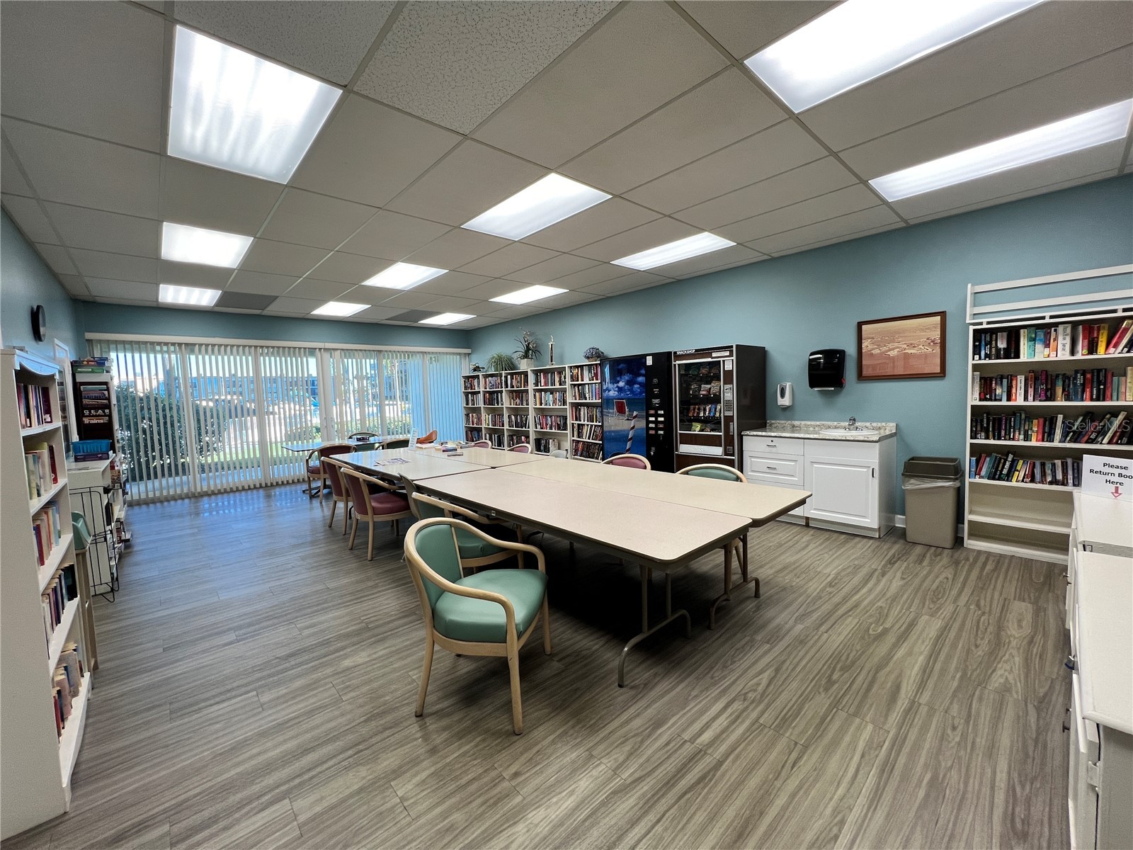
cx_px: 566
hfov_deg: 106.2
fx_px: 425
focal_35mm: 13
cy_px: 425
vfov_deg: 89.9
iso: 64
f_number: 1.8
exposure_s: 1/120
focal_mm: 1.57
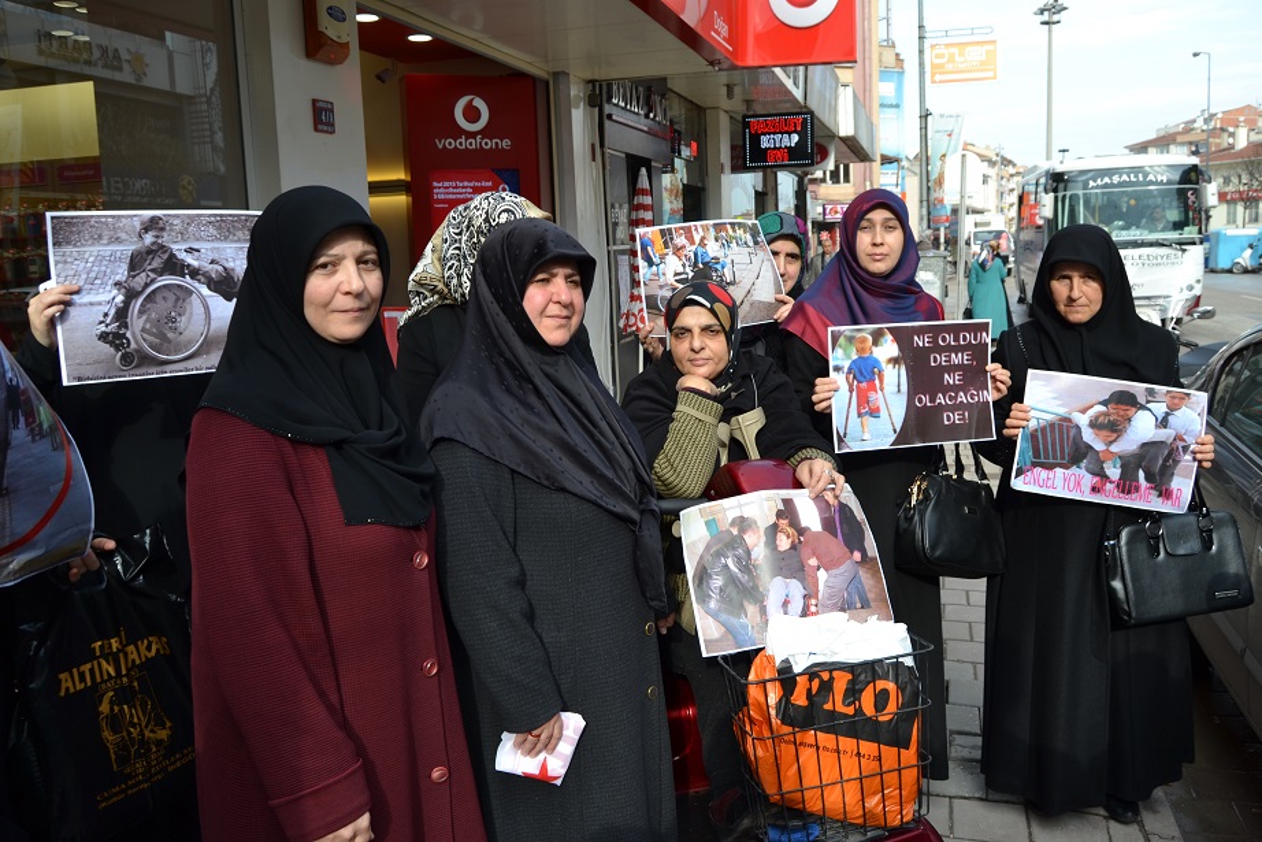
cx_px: 631
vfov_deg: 47.9
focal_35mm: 27
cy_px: 421
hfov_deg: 67.4
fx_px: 947
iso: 100
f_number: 5.6
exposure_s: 1/125
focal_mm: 18
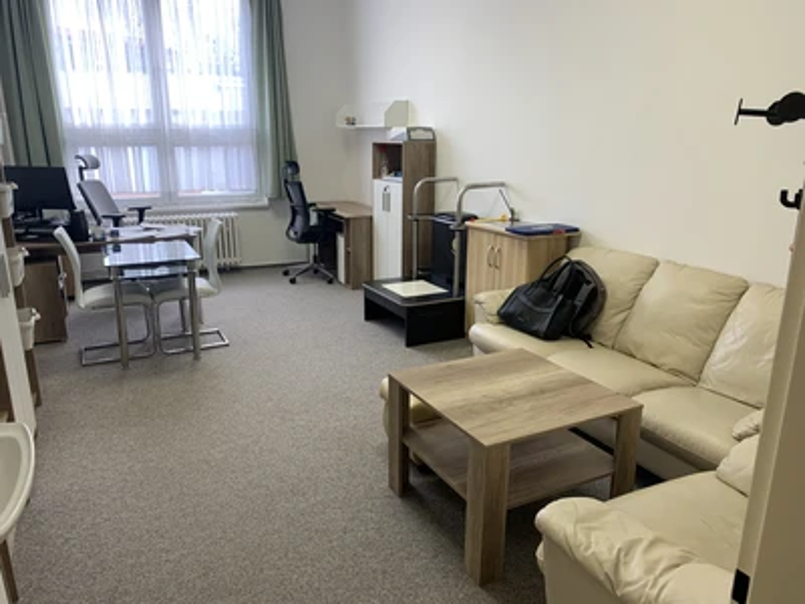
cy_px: 302
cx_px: 402
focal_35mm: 26
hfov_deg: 67.3
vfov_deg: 53.1
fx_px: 605
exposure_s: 1/100
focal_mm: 4.25
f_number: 1.8
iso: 64
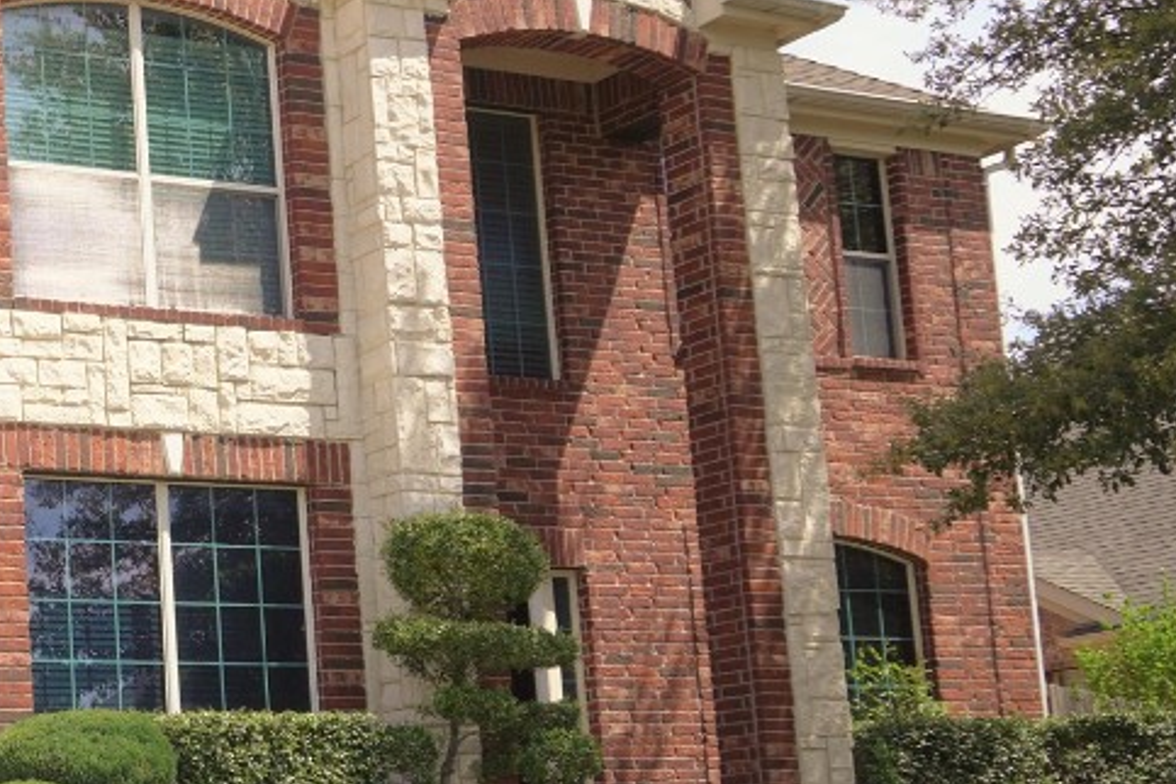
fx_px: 2456
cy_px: 514
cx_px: -122
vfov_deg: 18.1
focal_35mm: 75
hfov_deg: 25.0
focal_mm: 21
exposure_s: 1/1000
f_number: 4.5
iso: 100
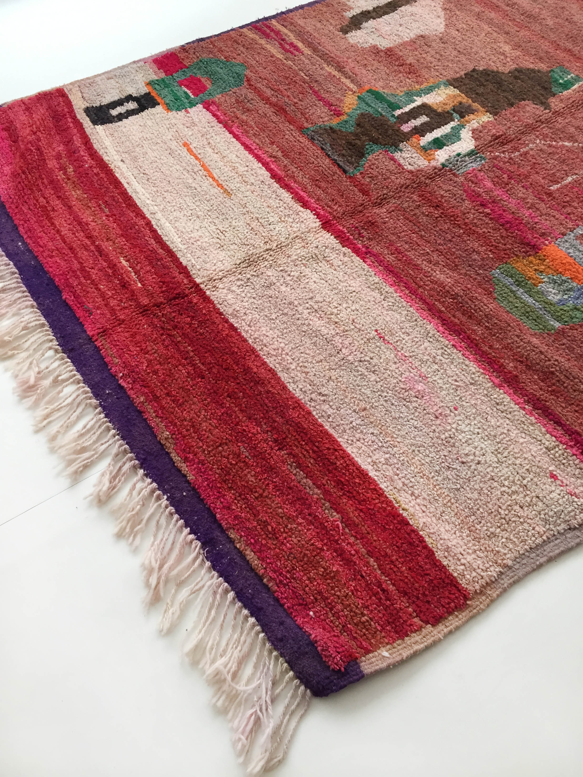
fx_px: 651
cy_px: 388
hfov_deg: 48.2
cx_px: 292
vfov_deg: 61.7
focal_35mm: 29
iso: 100
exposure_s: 1/33
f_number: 2.2
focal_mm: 4.15
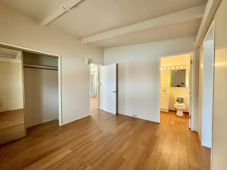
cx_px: 114
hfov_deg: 102.1
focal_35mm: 14
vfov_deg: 85.7
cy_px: 85
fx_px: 92
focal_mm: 2.22
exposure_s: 1/60
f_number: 2.2
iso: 320
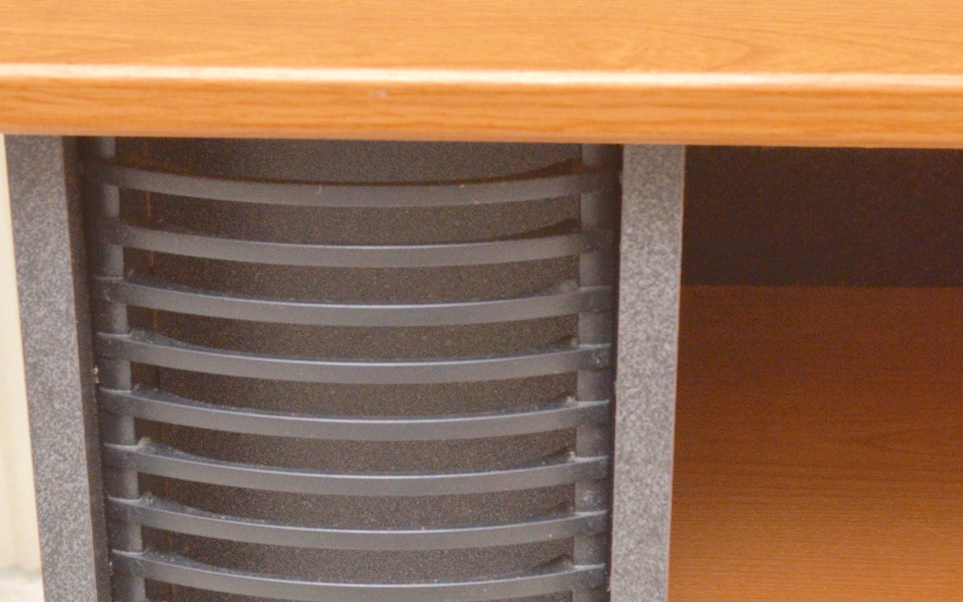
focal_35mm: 109
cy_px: 738
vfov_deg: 11.7
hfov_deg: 19.1
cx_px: 403
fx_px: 2861
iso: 800
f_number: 8
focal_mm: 38
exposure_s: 1/160
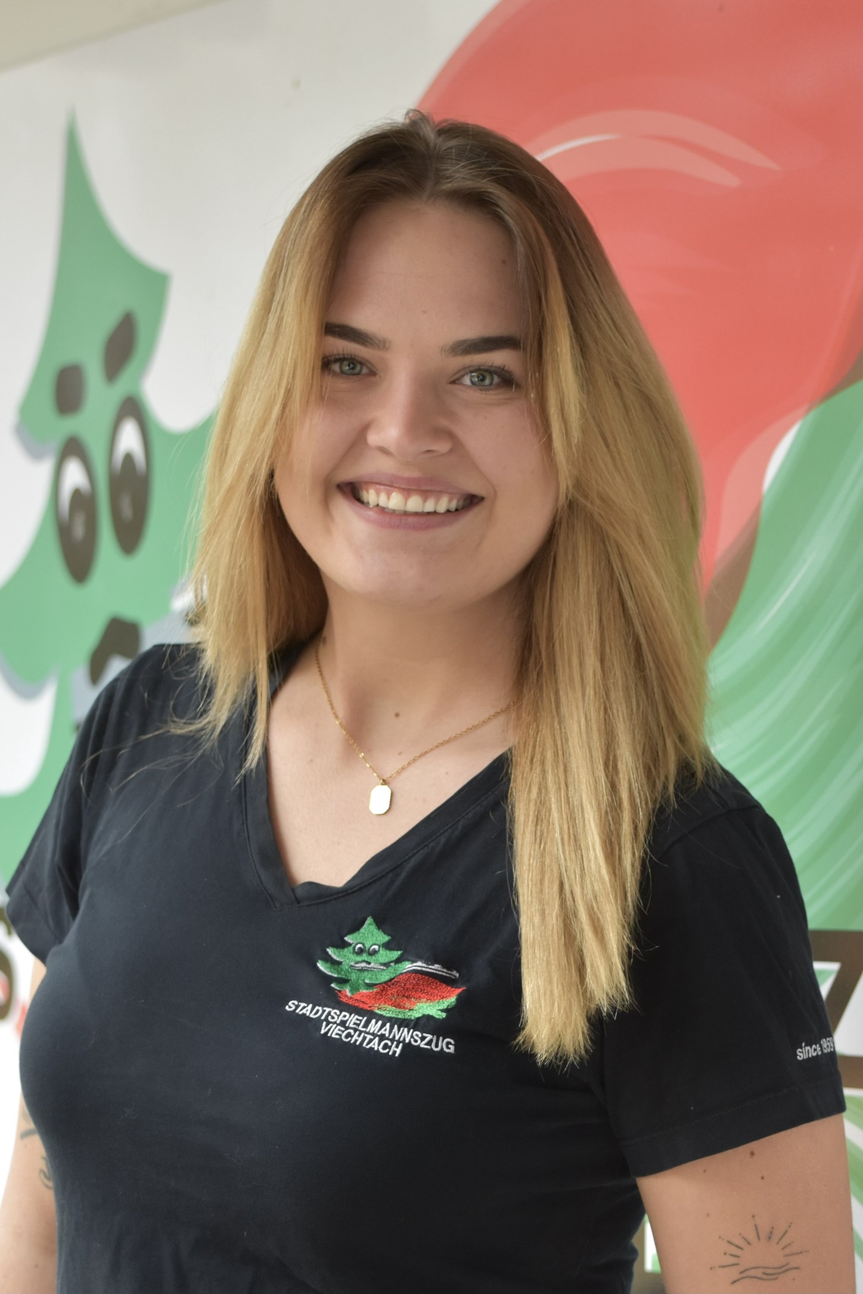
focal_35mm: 120
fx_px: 4315
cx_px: 432
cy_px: 647
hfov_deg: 11.4
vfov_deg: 17.1
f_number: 4.8
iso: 400
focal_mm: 80
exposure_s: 1/60
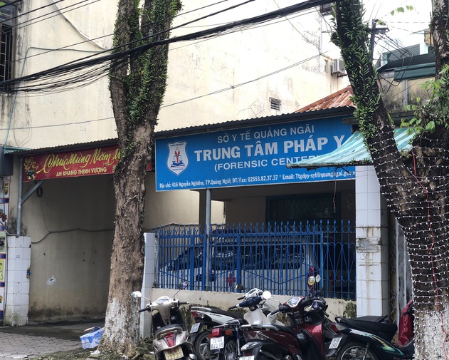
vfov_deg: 27.6
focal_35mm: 55
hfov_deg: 34.1
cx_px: 232
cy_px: 179
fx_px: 731
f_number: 2.4
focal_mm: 6
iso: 16
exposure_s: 1/60
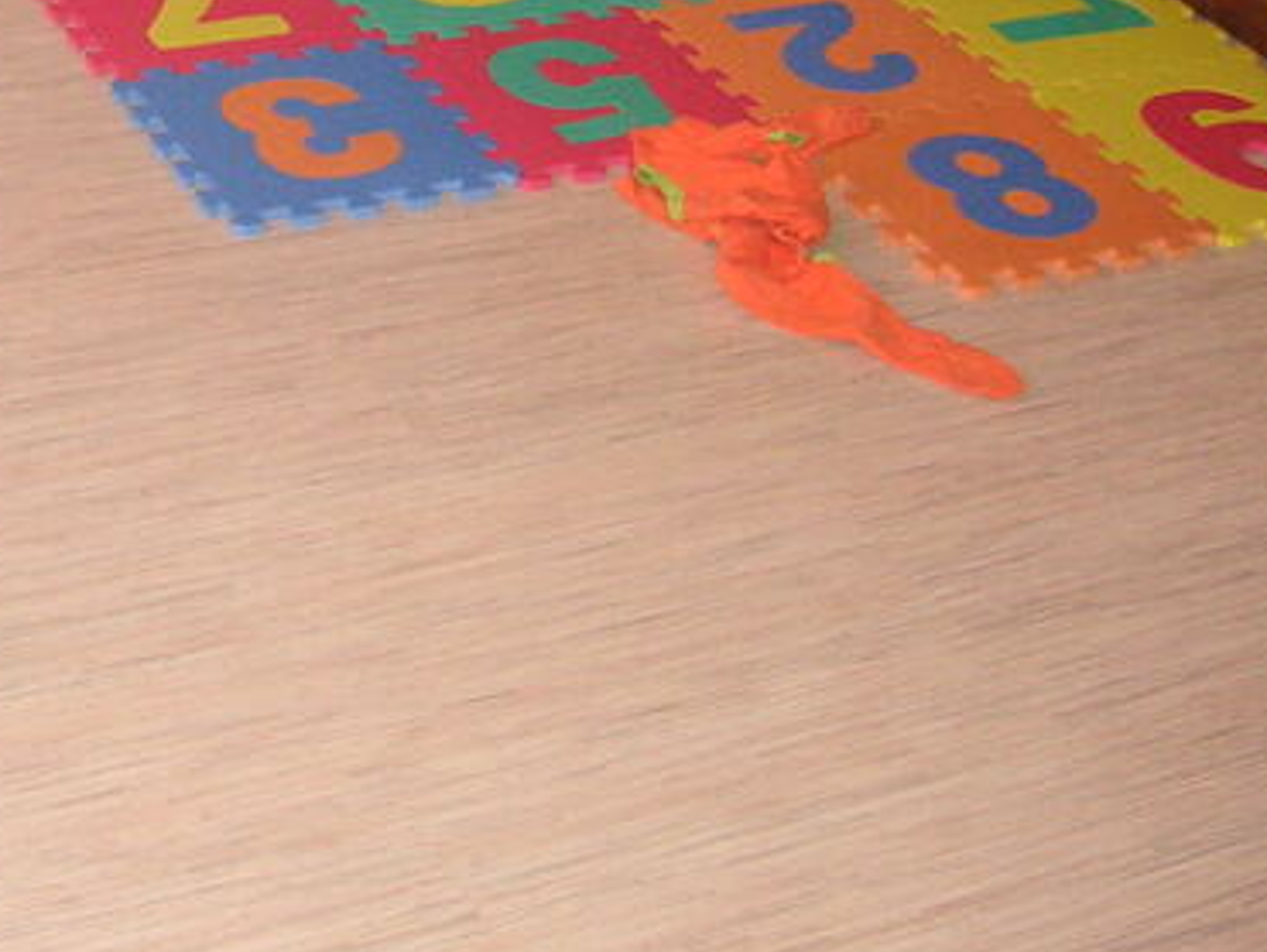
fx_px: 2930
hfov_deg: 23.6
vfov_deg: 17.9
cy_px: -68
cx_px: 58
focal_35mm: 80
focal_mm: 6.1
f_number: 2.8
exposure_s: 1/45
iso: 160
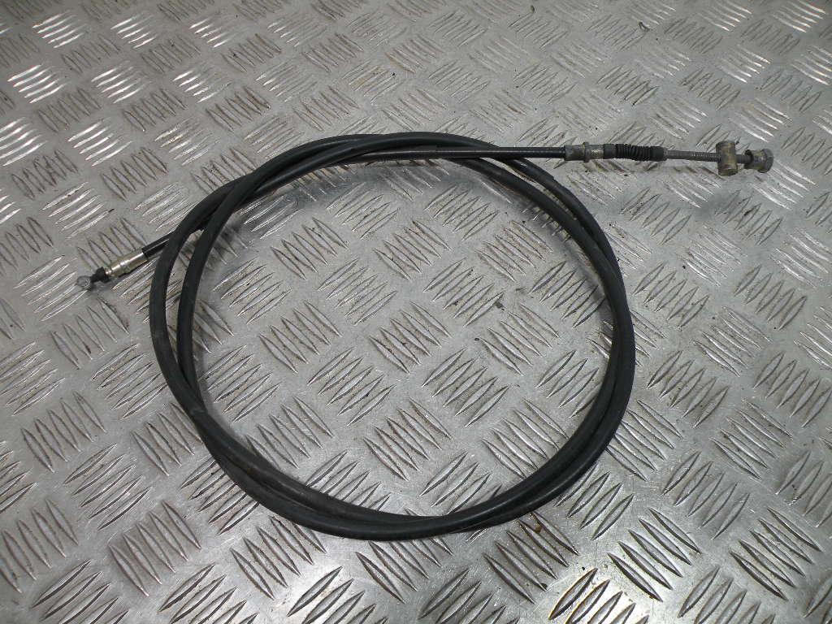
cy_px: 312
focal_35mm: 27
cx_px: 416
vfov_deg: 51.4
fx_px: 649
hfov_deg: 65.3
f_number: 3.2
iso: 64
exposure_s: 1/81.8
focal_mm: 4.7
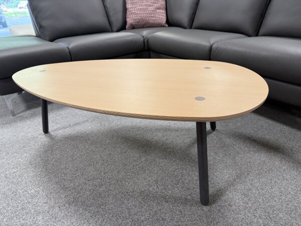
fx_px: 209
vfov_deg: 56.8
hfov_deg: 71.6
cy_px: 113
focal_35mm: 24
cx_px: 150
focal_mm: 6.76
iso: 200
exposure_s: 1/50
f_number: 1.78
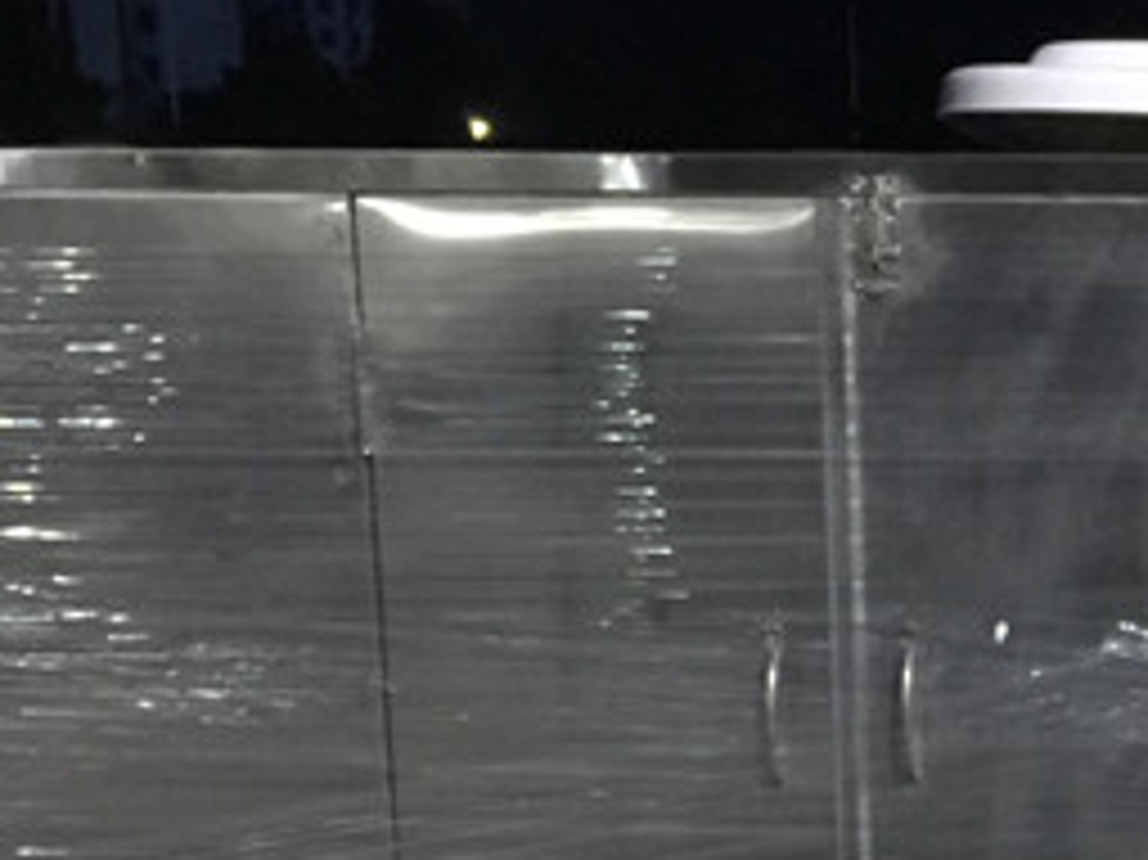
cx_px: 1261
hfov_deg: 20.5
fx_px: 3016
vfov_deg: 15.7
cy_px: 1013
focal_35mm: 91
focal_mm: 4.15
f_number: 2.2
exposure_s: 1/4
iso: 80
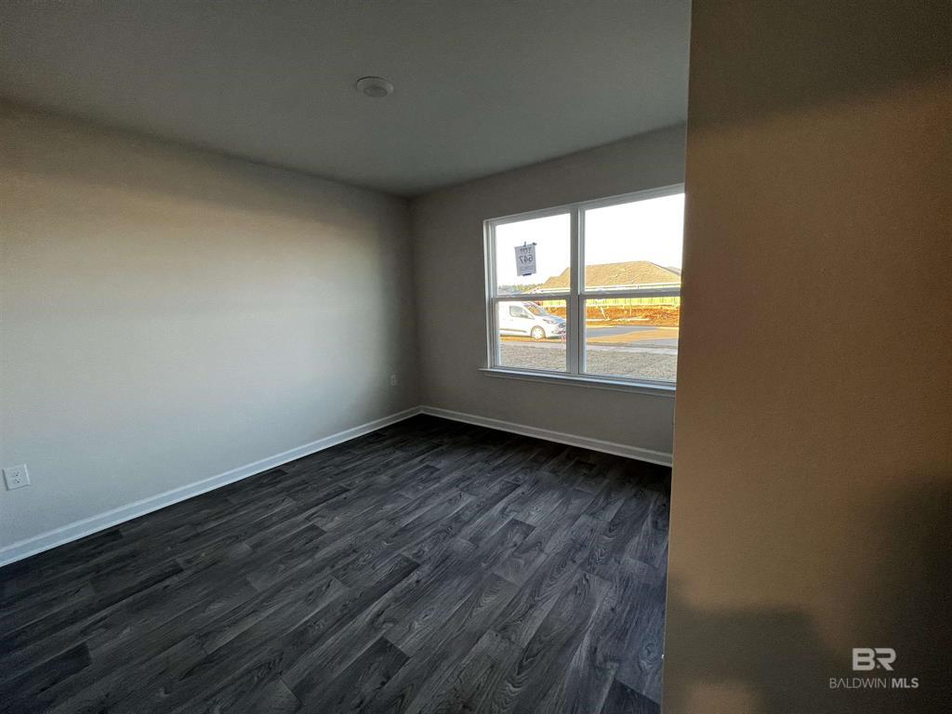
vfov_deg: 89.9
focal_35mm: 13
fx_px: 358
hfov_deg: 106.2
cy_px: 357
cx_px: 476
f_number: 1.8
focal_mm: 1.57
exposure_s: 1/120
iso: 100
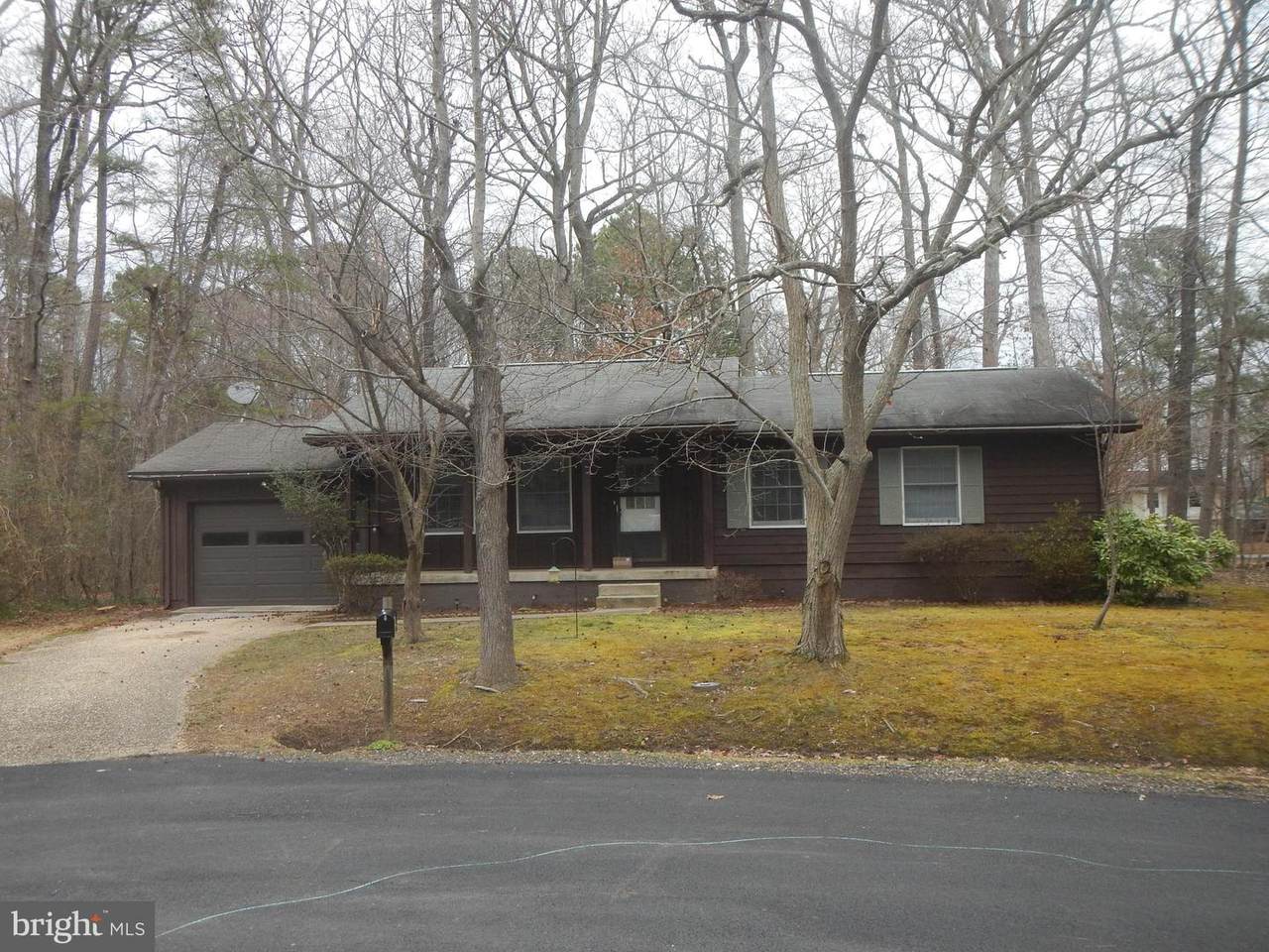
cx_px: 634
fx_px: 1210
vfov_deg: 42.9
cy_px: 476
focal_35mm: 33
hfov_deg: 55.4
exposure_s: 1/250
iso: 200
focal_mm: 5.9
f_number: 3.9
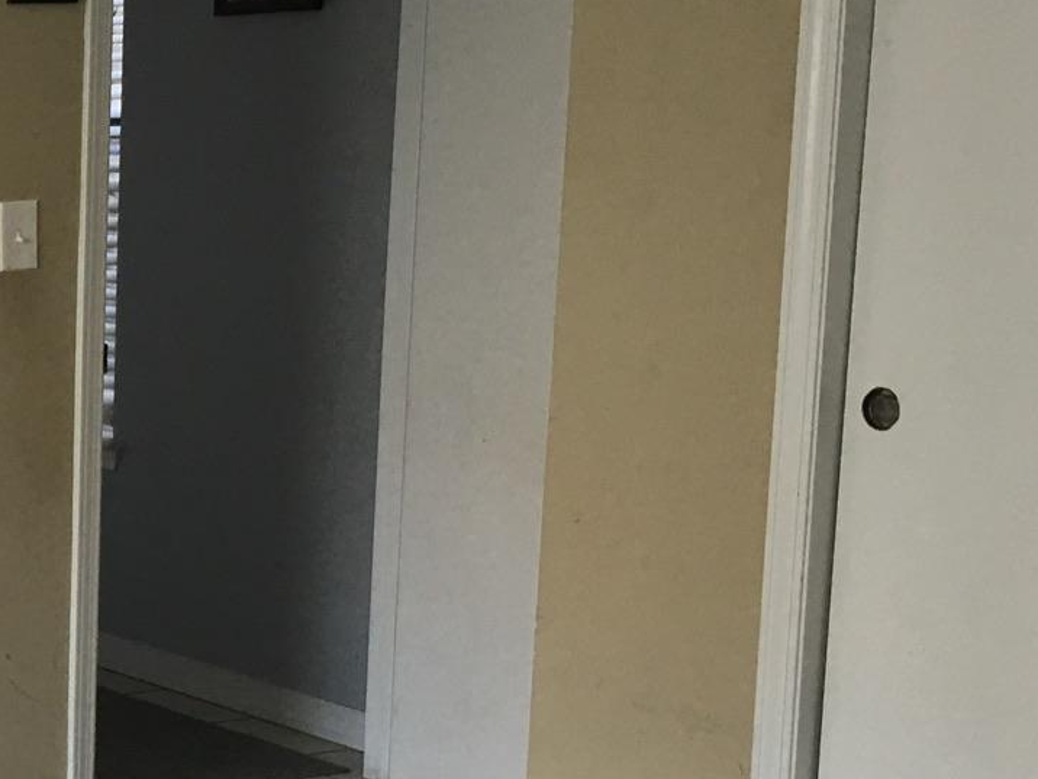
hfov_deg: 21.3
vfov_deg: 17.7
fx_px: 2489
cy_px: 536
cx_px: -327
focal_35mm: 83
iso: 32
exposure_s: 1/30
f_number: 2.2
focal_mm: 4.15
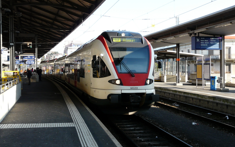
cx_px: 117
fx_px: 301
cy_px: 70
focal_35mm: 47
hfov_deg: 42.6
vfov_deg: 27.4
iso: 100
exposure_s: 1/160
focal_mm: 7.2
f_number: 5
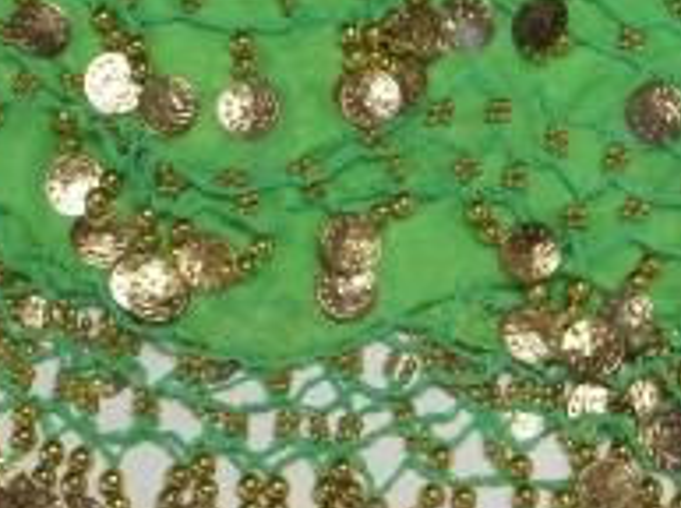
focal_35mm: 200
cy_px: 46
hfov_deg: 9.9
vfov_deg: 7.4
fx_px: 3927
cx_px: 455
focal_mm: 15.4
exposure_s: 1/50
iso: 150
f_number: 4.5
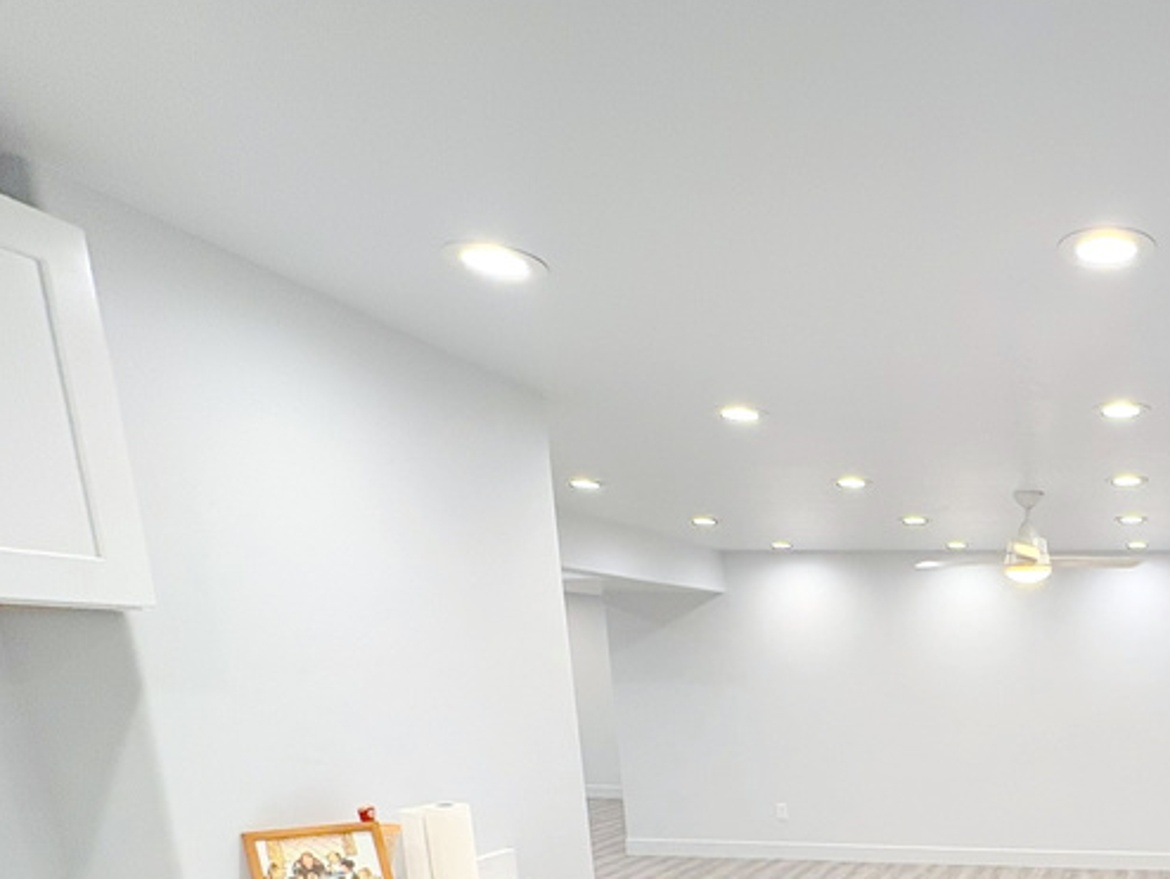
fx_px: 981
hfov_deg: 53.8
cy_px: 896
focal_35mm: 29
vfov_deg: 41.4
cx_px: 1054
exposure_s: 1/120
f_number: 2.2
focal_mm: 2.22
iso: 100
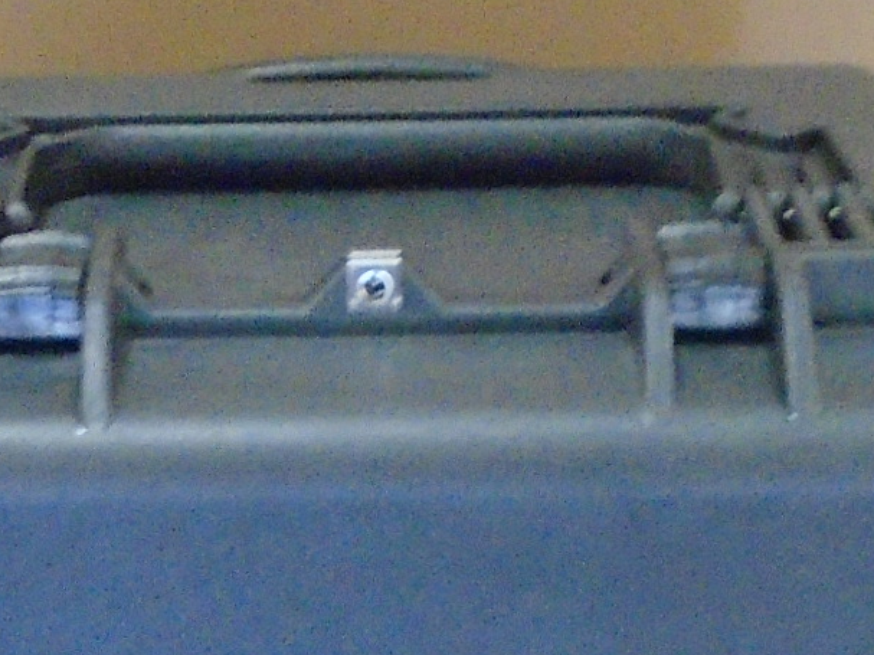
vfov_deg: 12.2
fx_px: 2802
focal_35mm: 111
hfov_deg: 17.7
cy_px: 1176
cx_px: 374
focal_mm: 4.6
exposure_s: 1/30
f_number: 3.2
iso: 800
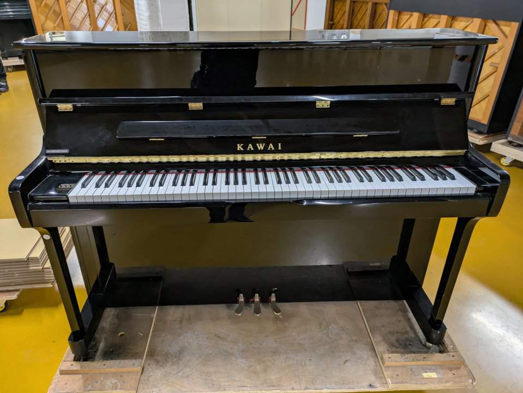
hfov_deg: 69.4
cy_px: 196
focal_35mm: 25
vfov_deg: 54.9
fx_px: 378
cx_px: 262
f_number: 1.89
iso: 84
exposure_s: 1/30
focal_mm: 5.43
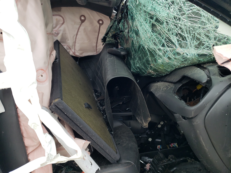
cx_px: 116
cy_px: 86
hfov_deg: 67.3
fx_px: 174
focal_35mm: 26
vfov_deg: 53.1
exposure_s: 1/120
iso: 52
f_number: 1.5
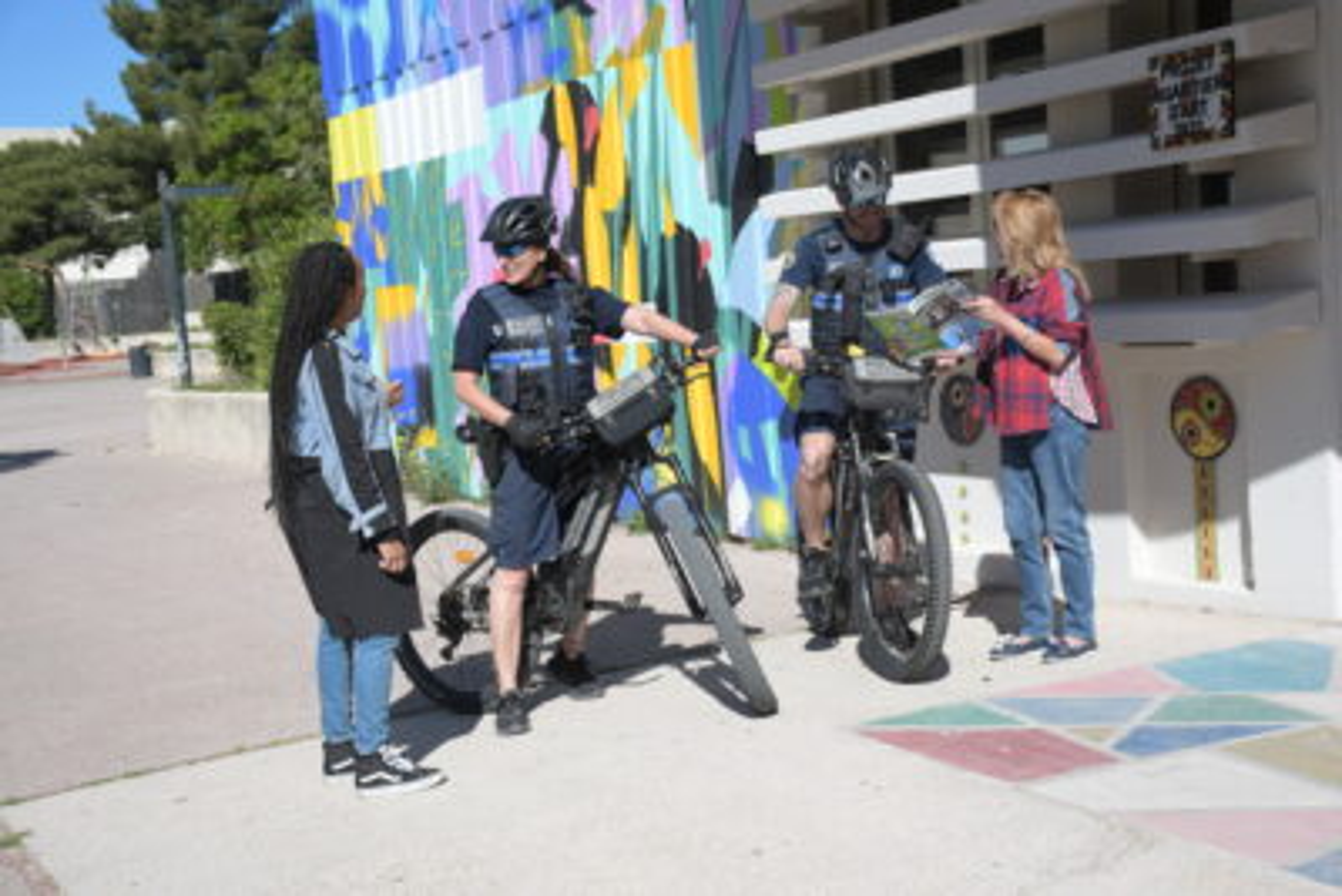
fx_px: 1790
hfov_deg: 41.1
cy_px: 448
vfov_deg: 28.1
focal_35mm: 48
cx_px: 671
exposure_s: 1/640
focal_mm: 32
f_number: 5.6
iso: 100
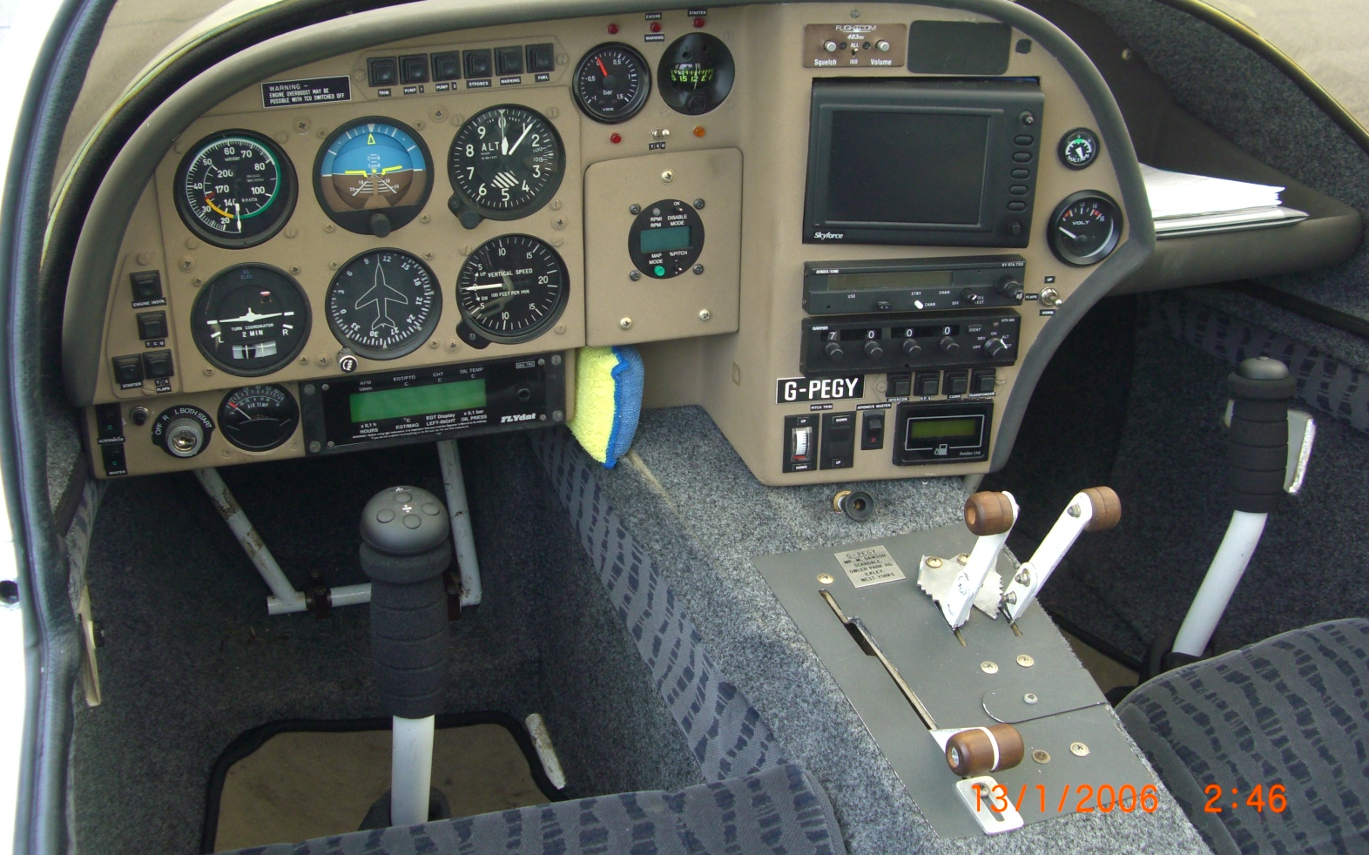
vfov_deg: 31.2
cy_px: 383
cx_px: 675
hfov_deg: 48.2
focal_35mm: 41
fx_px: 1529
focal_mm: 7.9
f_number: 2.8
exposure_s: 1/100
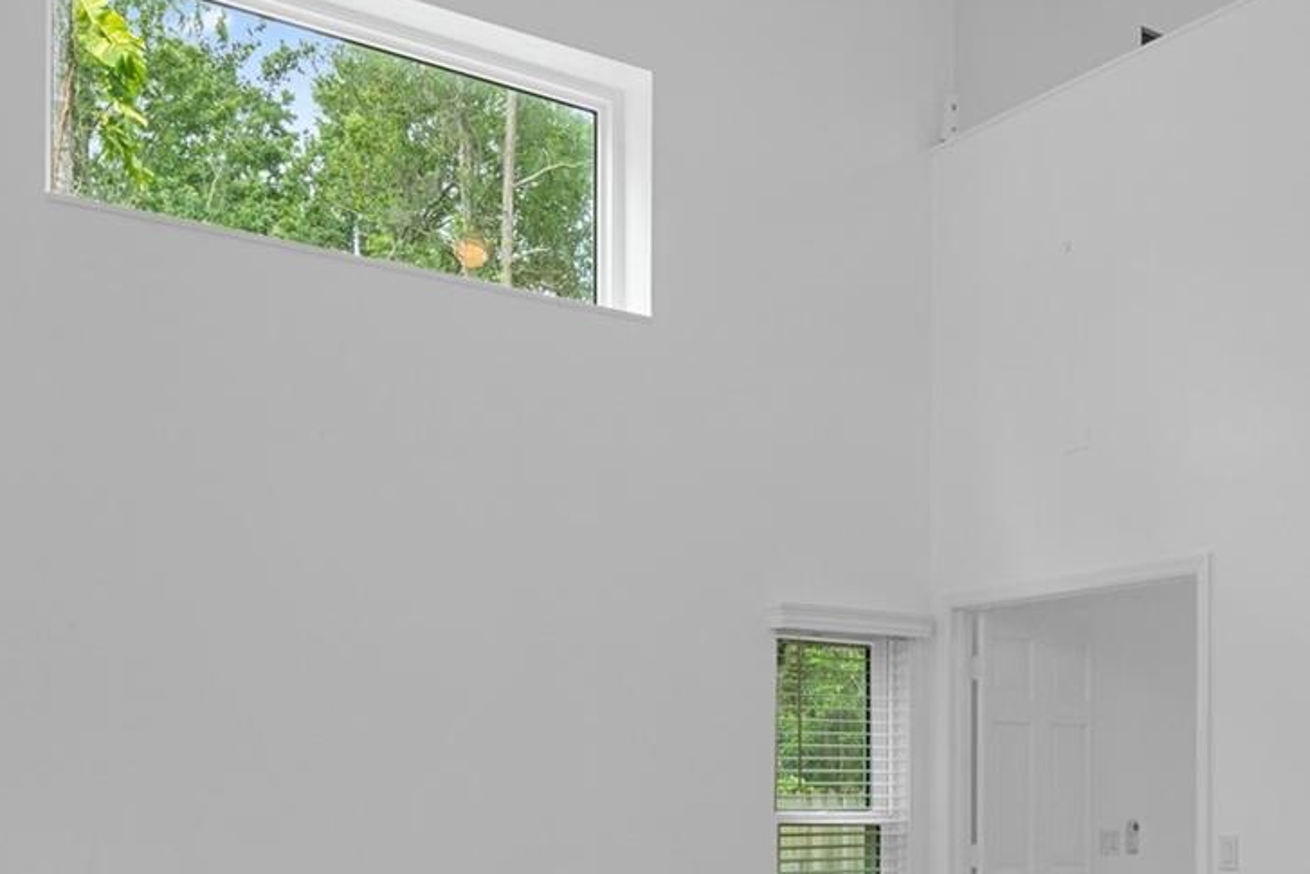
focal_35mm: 44
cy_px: 883
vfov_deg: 28.5
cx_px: 829
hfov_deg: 44.1
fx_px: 1601
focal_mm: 20
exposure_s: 1/40
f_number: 8
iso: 400
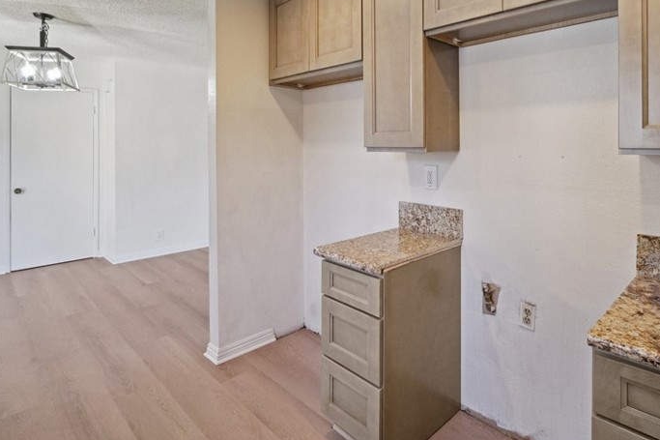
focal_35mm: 21
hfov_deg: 80.9
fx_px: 385
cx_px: 365
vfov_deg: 58.0
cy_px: 144
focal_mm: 9
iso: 320
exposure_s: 1/25
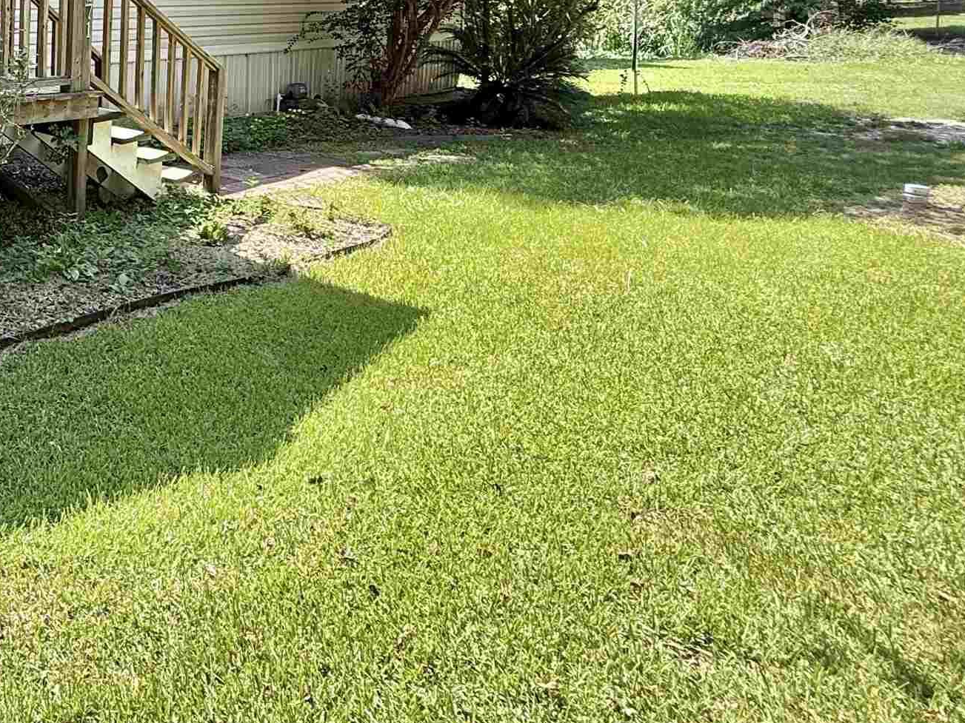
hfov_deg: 43.2
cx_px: -93
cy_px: 70
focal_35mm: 33
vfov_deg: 39.7
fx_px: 920
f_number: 2.2
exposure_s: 1/214
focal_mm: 2.22
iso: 50
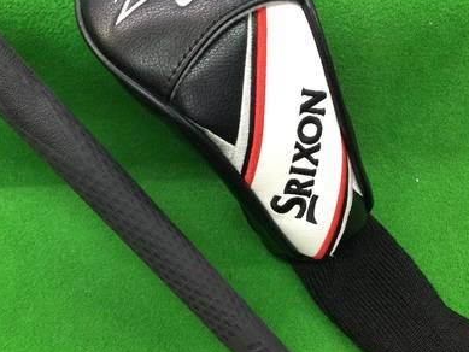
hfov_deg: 37.4
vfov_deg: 28.6
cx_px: 209
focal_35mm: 51
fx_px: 691
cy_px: 182
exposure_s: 1/30
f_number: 2.4
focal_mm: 3.3
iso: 125
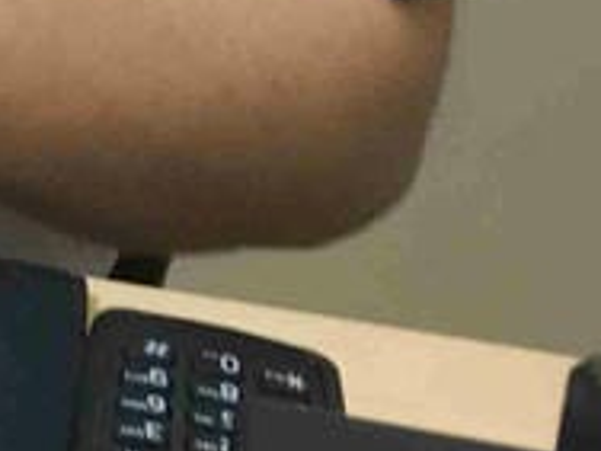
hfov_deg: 9.6
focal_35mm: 179
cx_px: -905
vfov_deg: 8.2
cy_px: -93
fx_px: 3108
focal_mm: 3.99
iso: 32
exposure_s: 1/120
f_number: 1.8
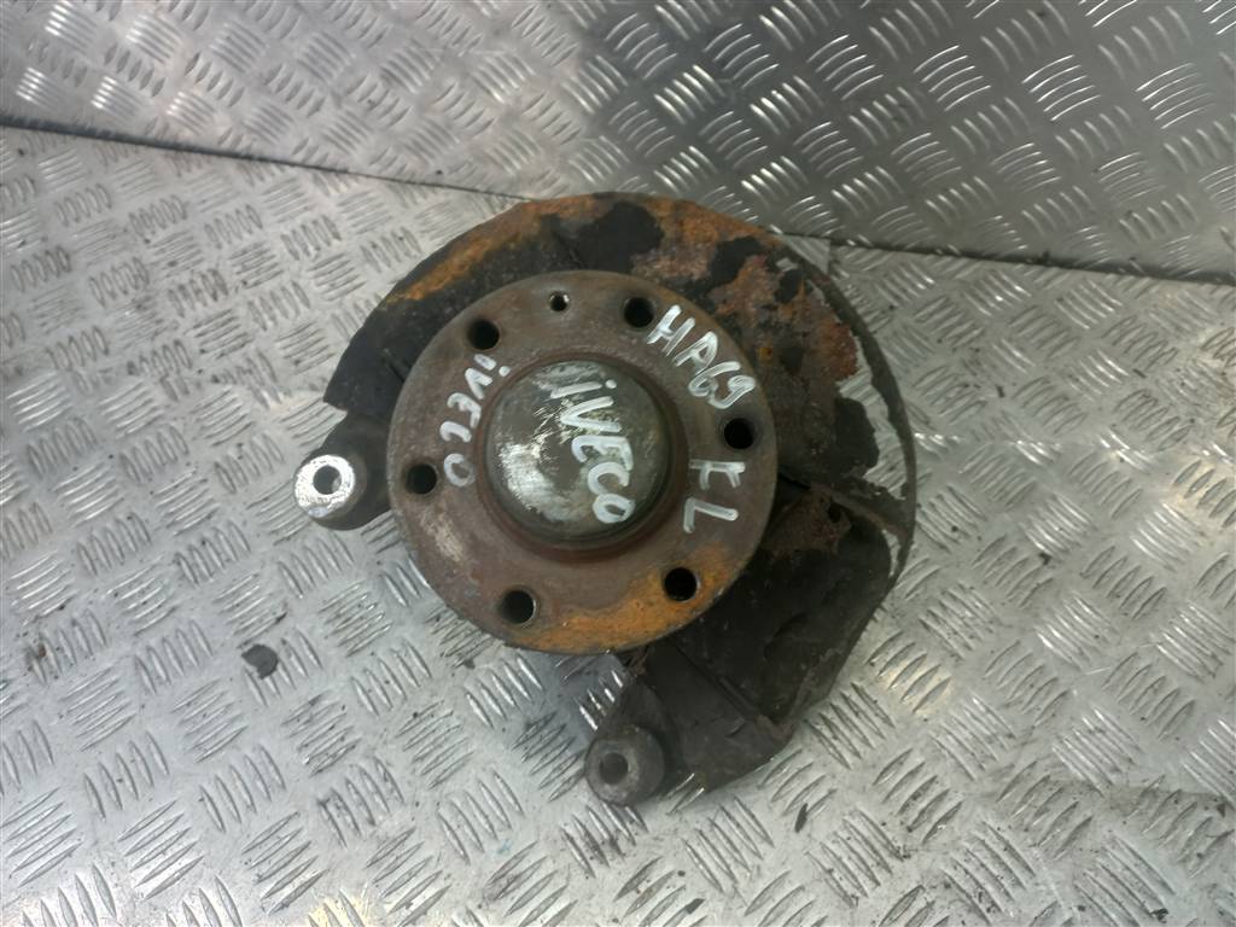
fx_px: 893
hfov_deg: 69.4
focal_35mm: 25
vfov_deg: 54.9
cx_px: 618
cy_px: 464
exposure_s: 1/50
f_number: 1.8
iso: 40
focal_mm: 4.6
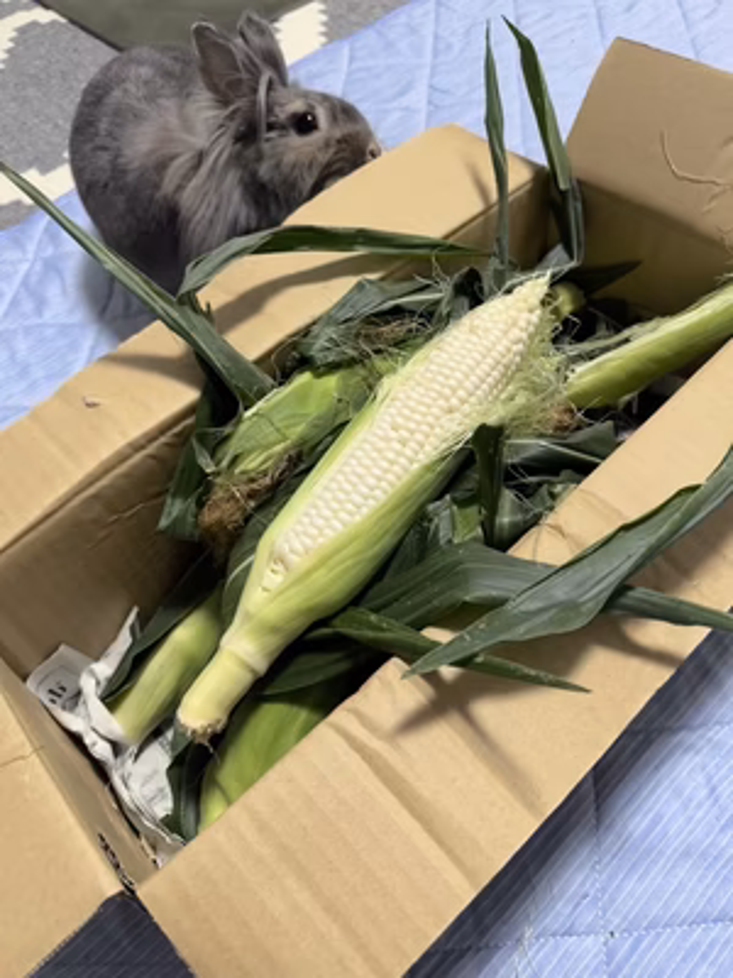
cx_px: 366
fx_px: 678
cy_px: 489
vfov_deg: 71.6
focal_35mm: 24
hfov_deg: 56.8
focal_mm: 6.76
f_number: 1.78
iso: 200
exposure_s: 1/52
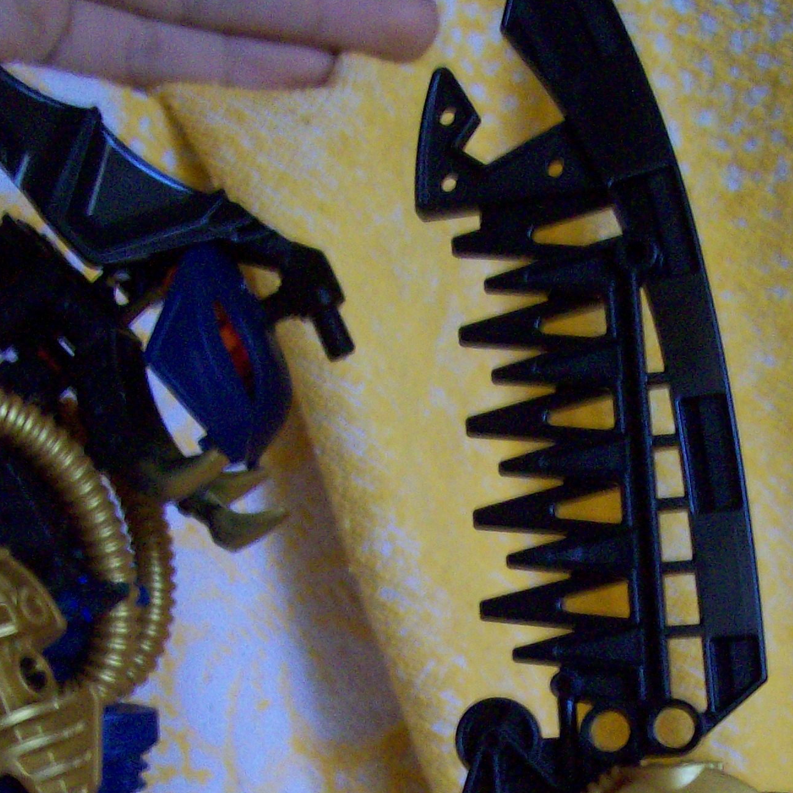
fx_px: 1814
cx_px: 571
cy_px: 727
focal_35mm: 70
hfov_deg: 24.4
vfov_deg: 23.9
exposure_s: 1/8
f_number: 2.7
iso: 160
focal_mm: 6
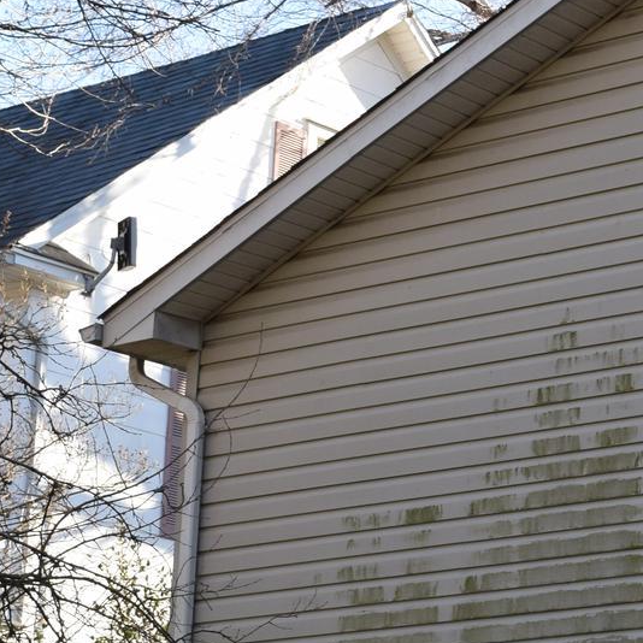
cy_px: 546
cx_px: 856
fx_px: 3187
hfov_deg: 11.2
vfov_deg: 11.5
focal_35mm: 152
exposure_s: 1/250
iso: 360
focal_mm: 31
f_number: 8
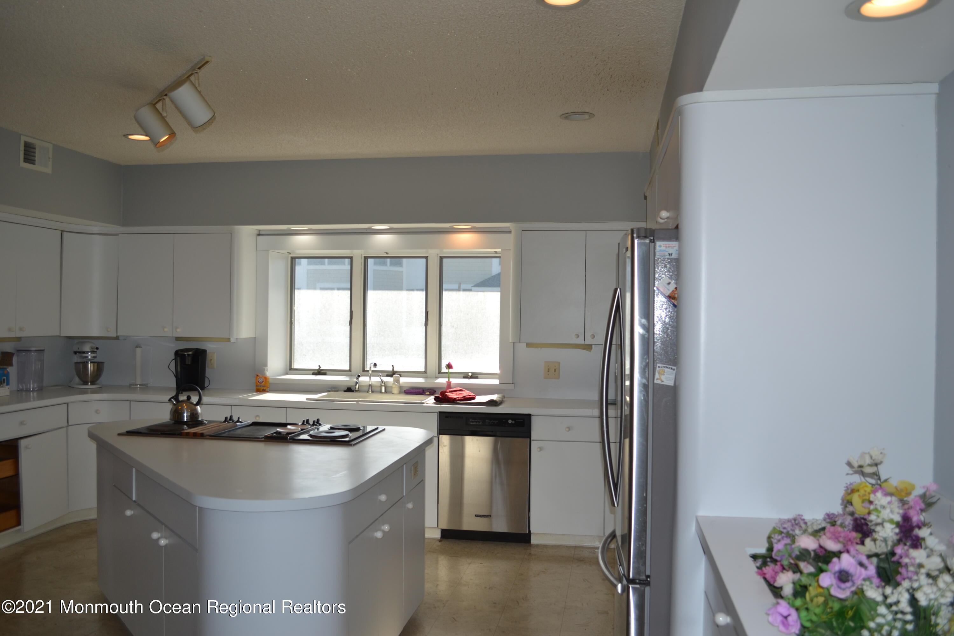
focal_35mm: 30
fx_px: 795
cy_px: 318
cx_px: 477
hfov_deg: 61.9
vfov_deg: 43.6
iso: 100
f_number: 4
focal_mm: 20
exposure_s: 1/160
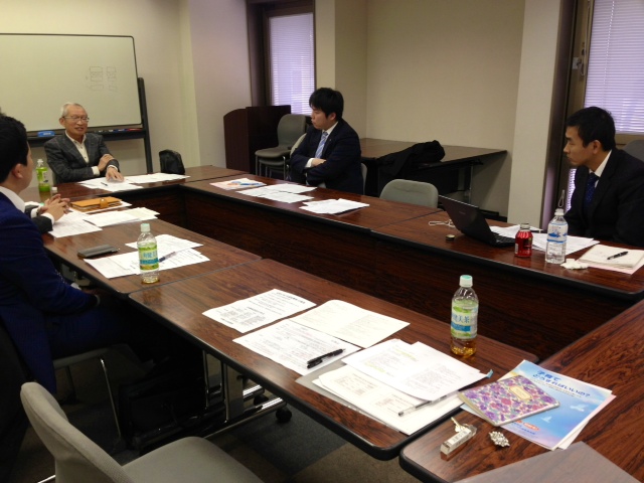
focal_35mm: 33
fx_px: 614
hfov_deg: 55.4
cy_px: 242
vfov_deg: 42.9
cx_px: 322
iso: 50
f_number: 2.4
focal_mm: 4.13
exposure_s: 1/30
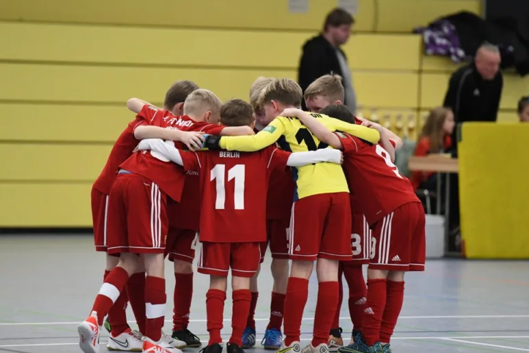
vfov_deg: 5.2
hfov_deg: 7.8
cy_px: 186
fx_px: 3893
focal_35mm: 265
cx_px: 235
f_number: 2.8
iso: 8000
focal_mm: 200
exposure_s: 1/1000
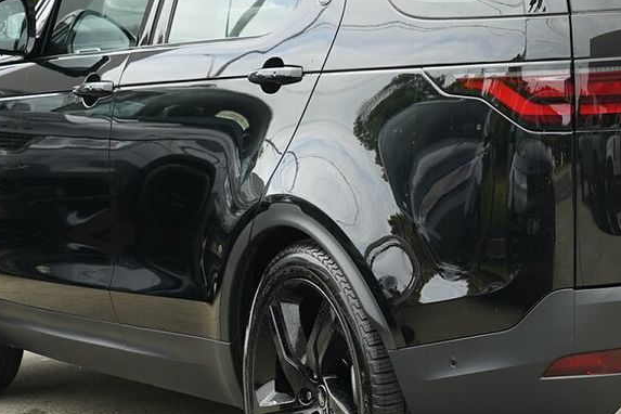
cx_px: 483
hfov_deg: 15.4
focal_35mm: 132
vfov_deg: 10.4
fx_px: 2277
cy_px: 150
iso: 1000
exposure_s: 1/250
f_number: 7.1
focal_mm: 63
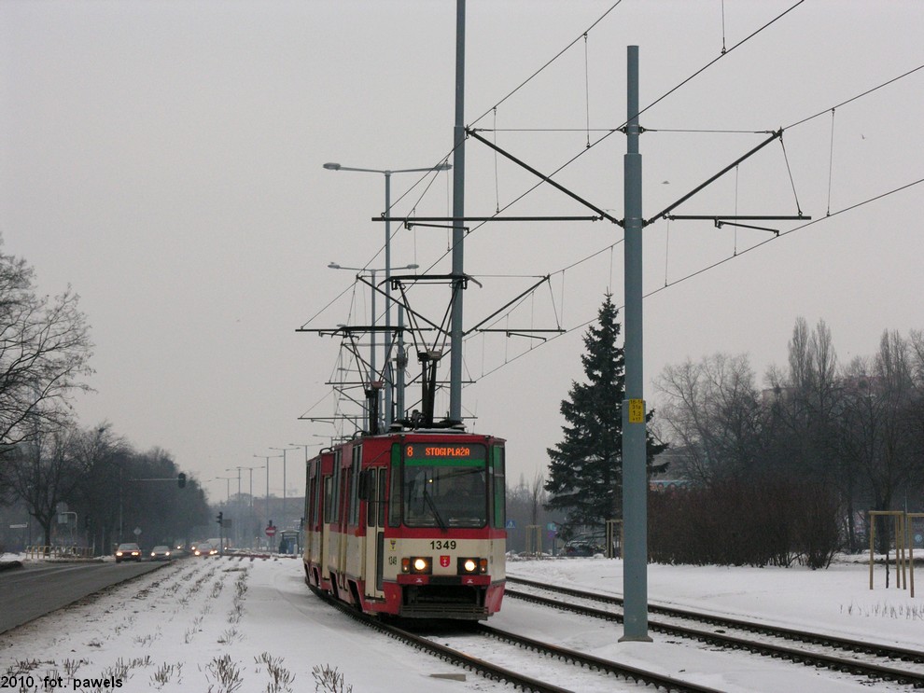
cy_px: 346
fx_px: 3391
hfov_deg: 15.5
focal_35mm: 127
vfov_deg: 11.7
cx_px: 462
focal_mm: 32.4
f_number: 4.3
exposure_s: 1/154
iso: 200
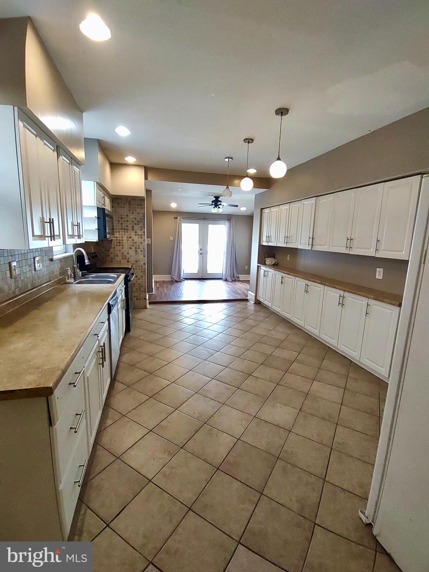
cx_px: 214
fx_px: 264
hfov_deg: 78.1
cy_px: 286
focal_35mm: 16
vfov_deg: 94.5
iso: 631
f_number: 2.2
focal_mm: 1.66
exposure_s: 1/60
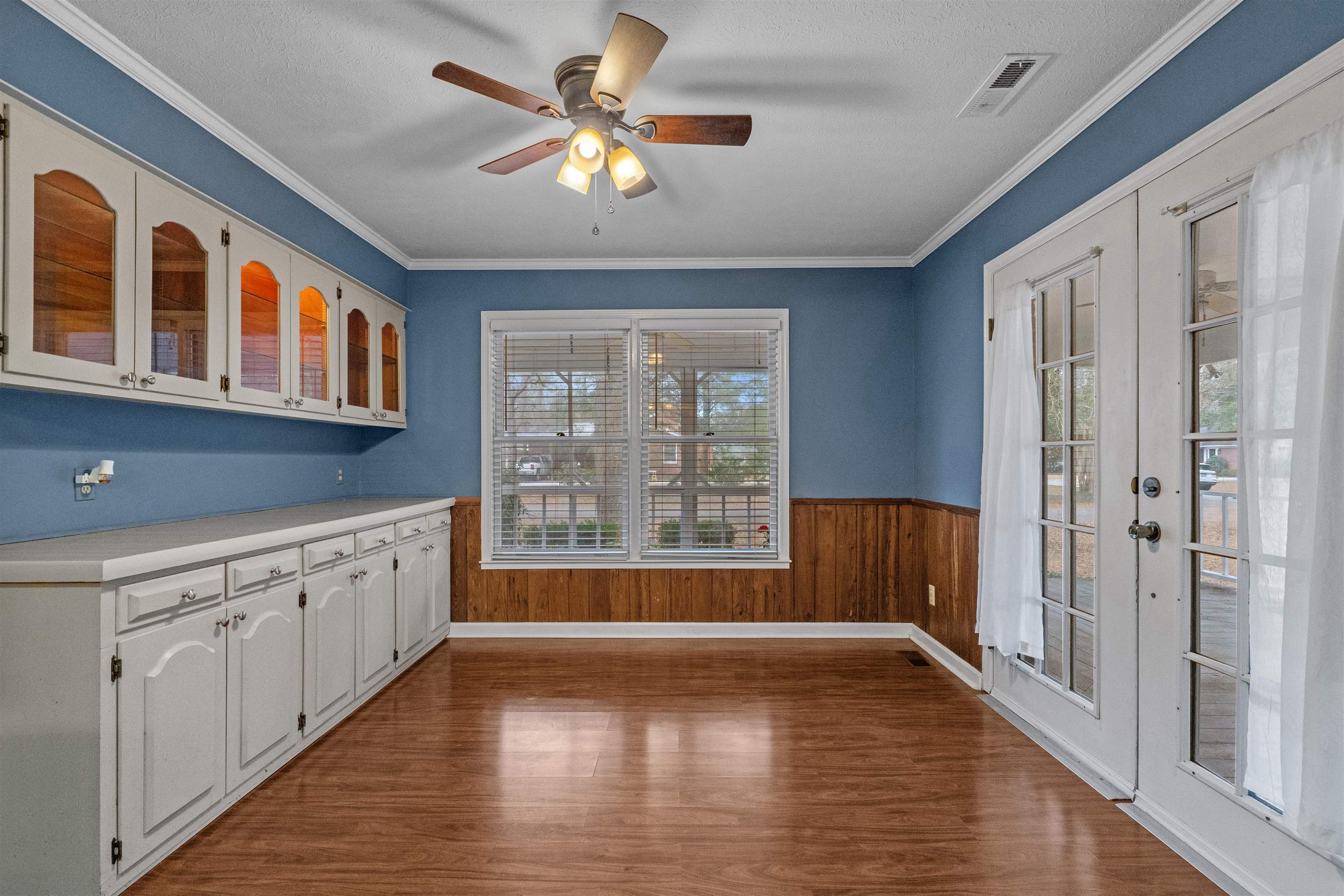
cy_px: 448
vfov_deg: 73.7
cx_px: 672
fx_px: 597
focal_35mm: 16
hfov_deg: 96.7
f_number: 8
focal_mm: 16
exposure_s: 1/15
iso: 1250
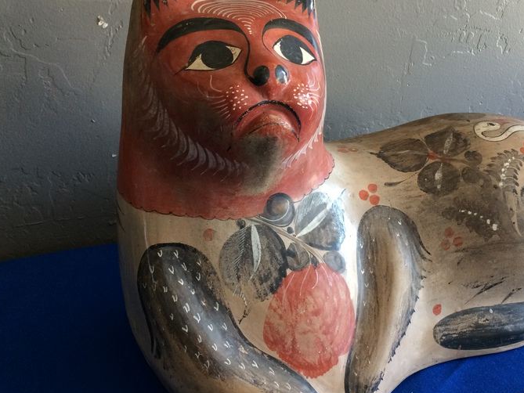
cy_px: 189
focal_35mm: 39
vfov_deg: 36.8
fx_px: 590
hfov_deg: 47.5
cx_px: 321
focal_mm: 4.15
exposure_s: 1/30
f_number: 2.2
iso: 50
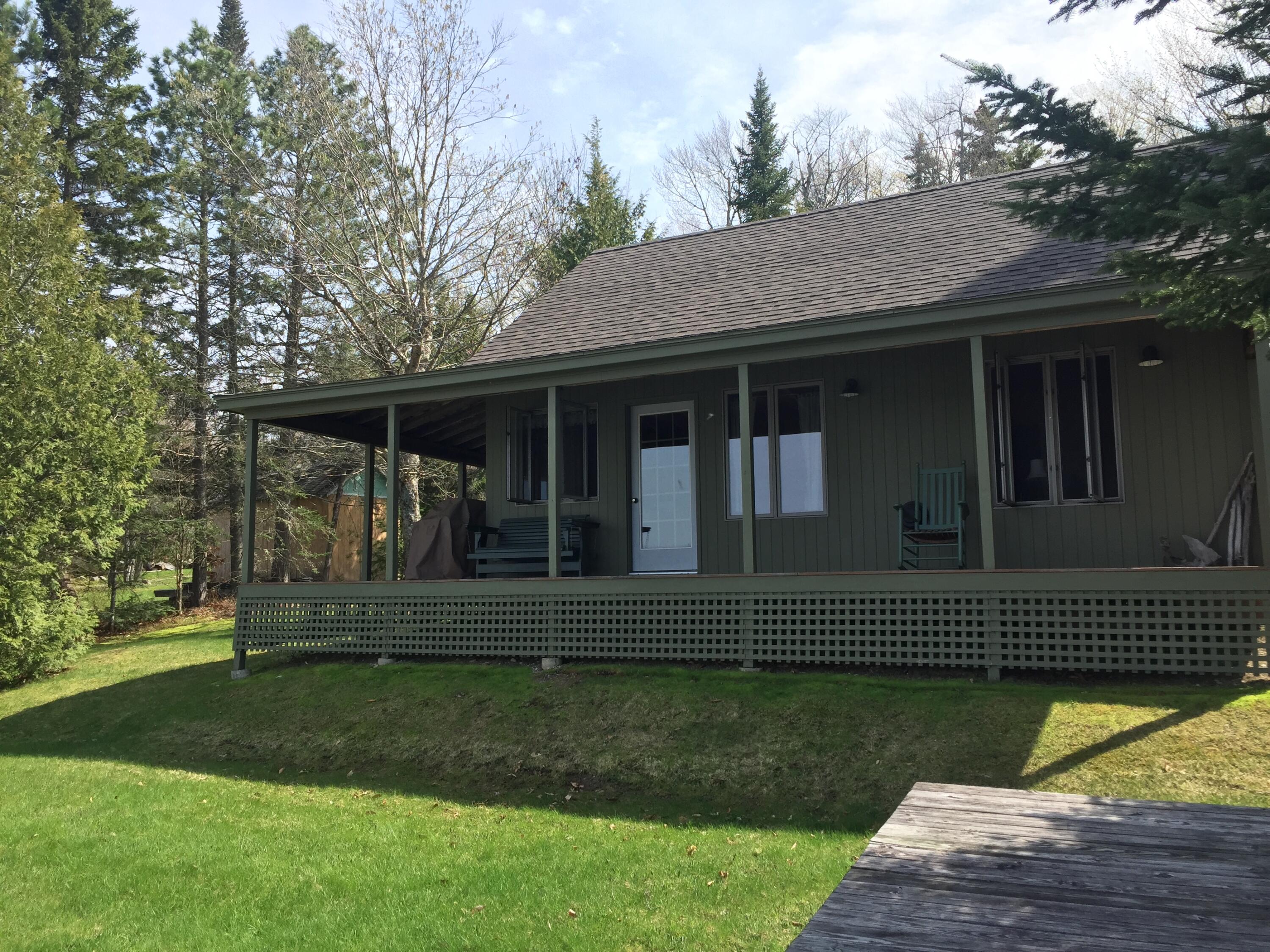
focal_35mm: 29
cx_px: 635
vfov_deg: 48.2
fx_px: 1064
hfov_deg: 61.7
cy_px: 476
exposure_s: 1/989
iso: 32
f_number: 2.2
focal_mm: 4.15
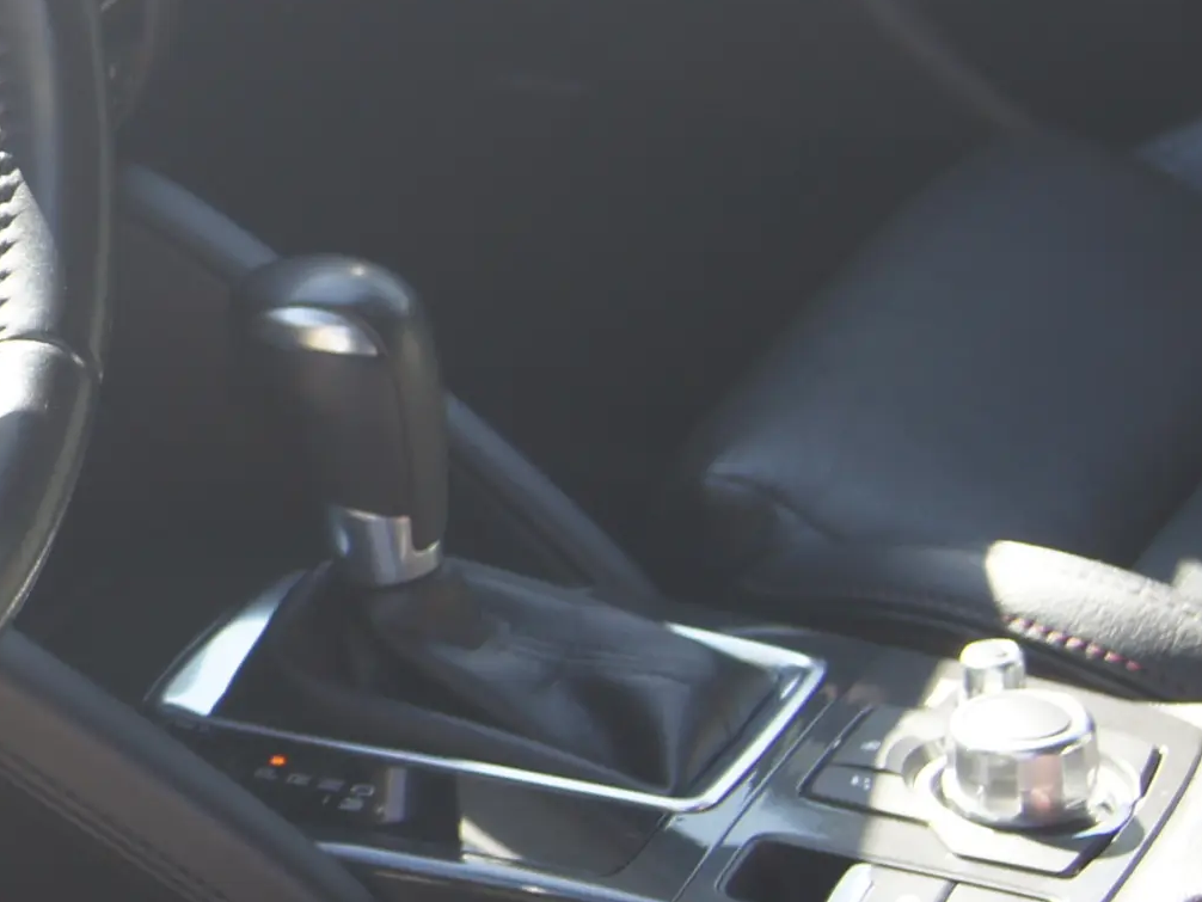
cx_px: -520
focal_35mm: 154
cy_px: 192
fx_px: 5349
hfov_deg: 12.3
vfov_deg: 9.6
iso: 100
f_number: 5
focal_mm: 28
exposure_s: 1/50
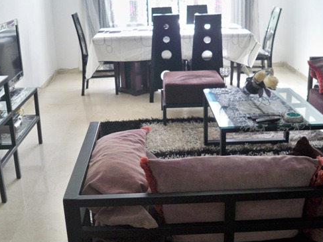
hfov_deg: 41.2
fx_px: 429
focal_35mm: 46
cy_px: 125
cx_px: 141
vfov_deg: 31.5
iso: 250
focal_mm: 6.3
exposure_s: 1/60
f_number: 3.1
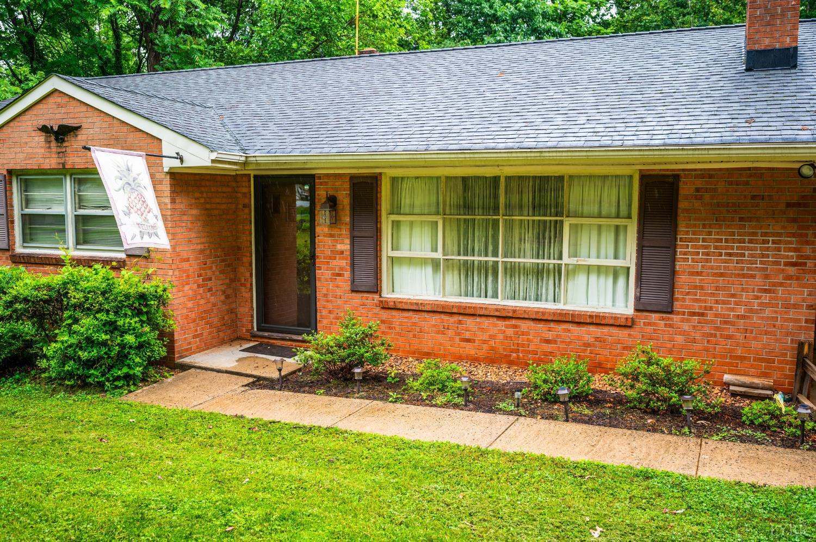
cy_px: 271
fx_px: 679
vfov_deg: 43.5
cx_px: 408
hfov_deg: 62.0
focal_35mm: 30
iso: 400
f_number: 4
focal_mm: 30
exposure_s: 1/125
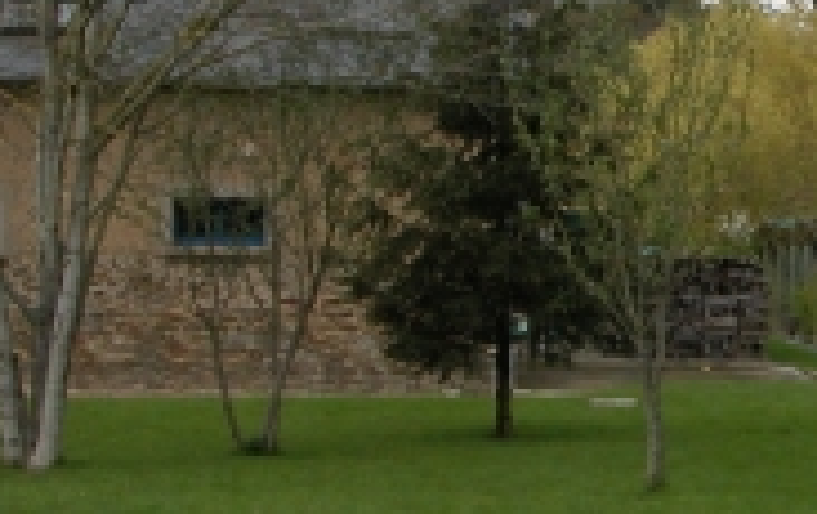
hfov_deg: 14.8
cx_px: 888
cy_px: 192
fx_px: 3077
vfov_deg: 9.5
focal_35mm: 138
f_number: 6.3
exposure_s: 1/286
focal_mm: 8.9
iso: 100
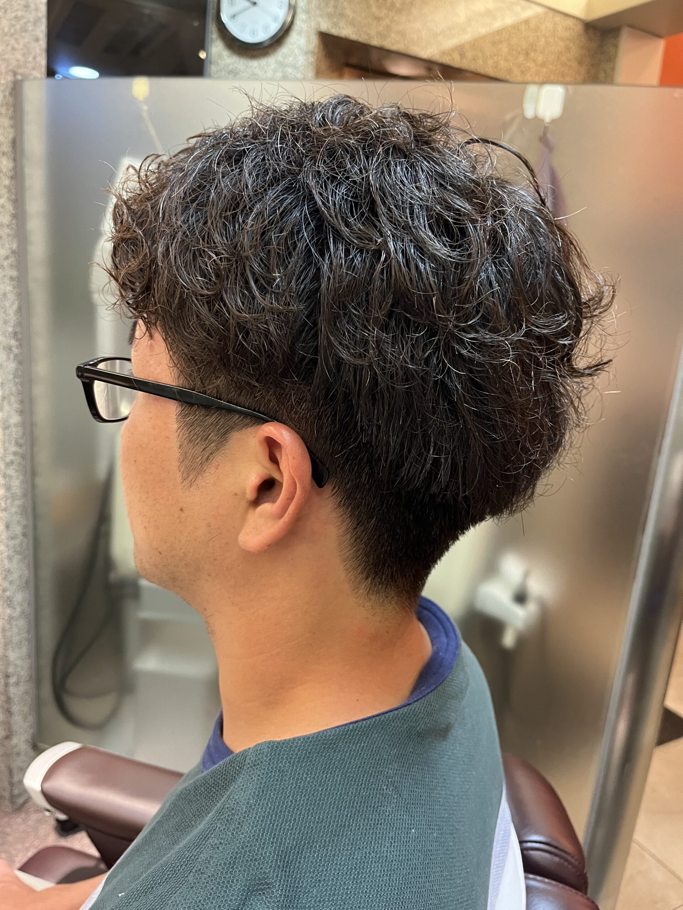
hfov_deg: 53.1
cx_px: 342
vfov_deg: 67.3
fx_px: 684
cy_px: 455
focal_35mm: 26
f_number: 1.6
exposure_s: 1/50
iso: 400
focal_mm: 5.1
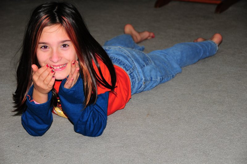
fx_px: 668
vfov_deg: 14.0
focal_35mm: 98
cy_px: 82
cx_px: 124
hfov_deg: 20.9
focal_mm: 65
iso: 200
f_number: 5
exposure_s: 1/60
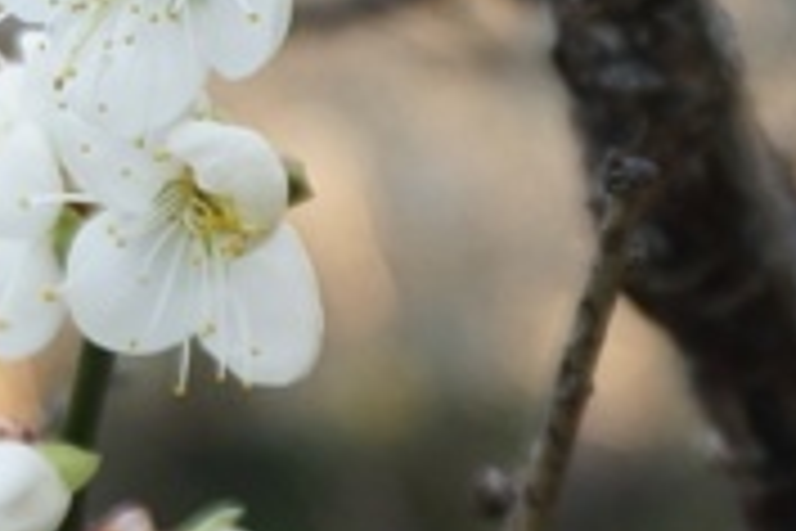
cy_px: -112
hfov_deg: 11.0
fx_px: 4021
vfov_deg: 7.5
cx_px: -324
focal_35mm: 182
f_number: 4
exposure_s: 1/60
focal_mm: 21
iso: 160
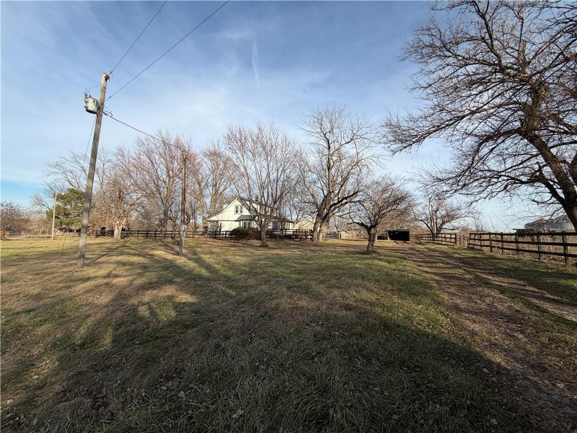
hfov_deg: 102.1
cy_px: 216
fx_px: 233
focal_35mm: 14
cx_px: 288
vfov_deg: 85.7
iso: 25
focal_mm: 2.22
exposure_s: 1/770
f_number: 2.2
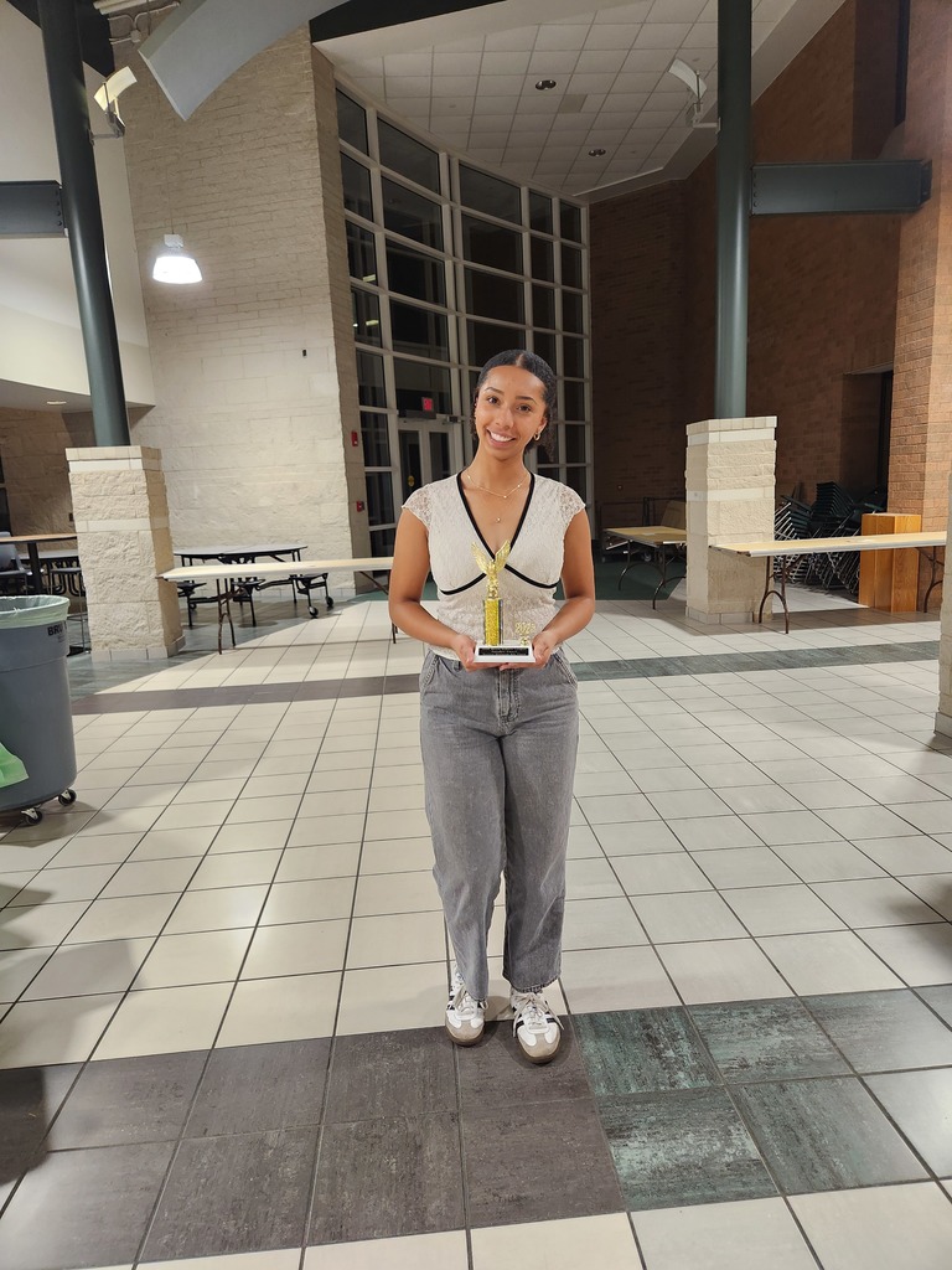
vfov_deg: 73.9
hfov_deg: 58.9
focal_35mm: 23
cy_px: 635
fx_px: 843
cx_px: 476
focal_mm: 5.4
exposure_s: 1/120
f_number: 1.8
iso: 250
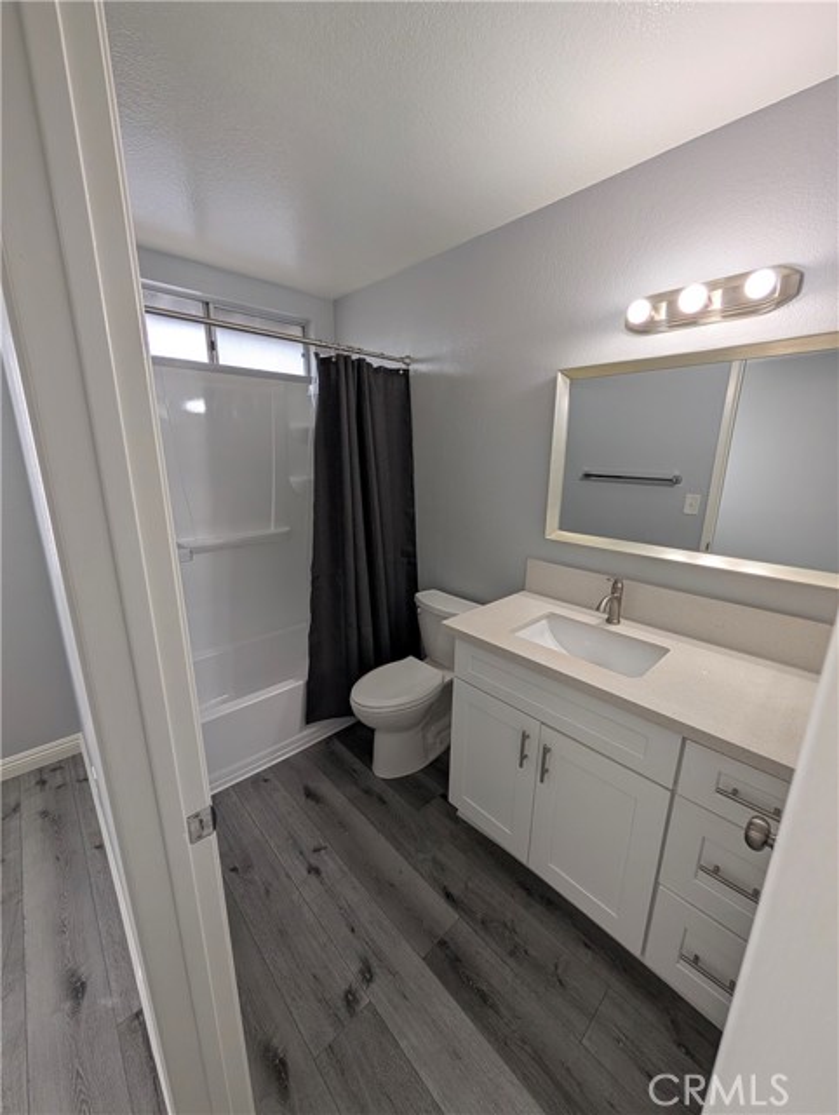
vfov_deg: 110.5
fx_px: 387
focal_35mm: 12
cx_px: 420
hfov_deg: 94.6
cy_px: 558
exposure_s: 1/247
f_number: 1.7
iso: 50
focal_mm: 2.02
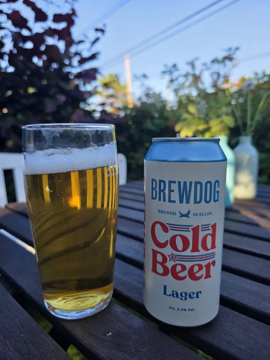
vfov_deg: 73.9
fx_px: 239
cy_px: 180
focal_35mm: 23
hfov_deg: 58.9
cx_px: 135
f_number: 1.7
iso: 80
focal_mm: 6.3
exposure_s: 1/1272
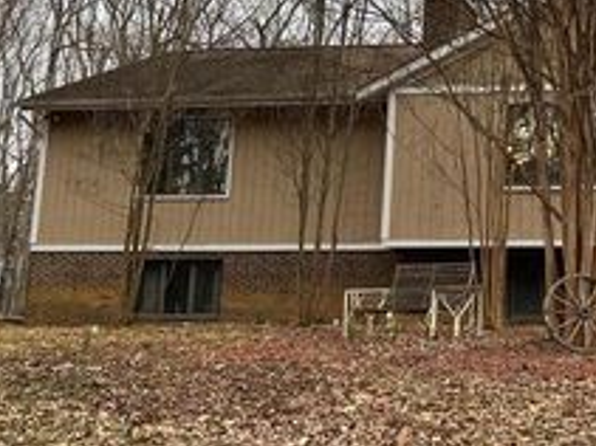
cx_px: 599
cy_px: 145
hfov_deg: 31.2
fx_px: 981
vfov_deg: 25.5
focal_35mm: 57
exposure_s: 1/120
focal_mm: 6.86
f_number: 1.78
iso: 80
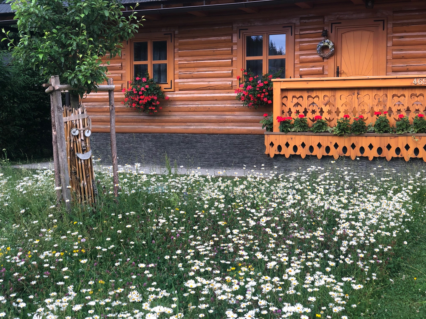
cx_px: 213
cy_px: 160
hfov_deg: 36.8
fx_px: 640
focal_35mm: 52
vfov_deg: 28.0
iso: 16
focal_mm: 6
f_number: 2.4
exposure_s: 1/60
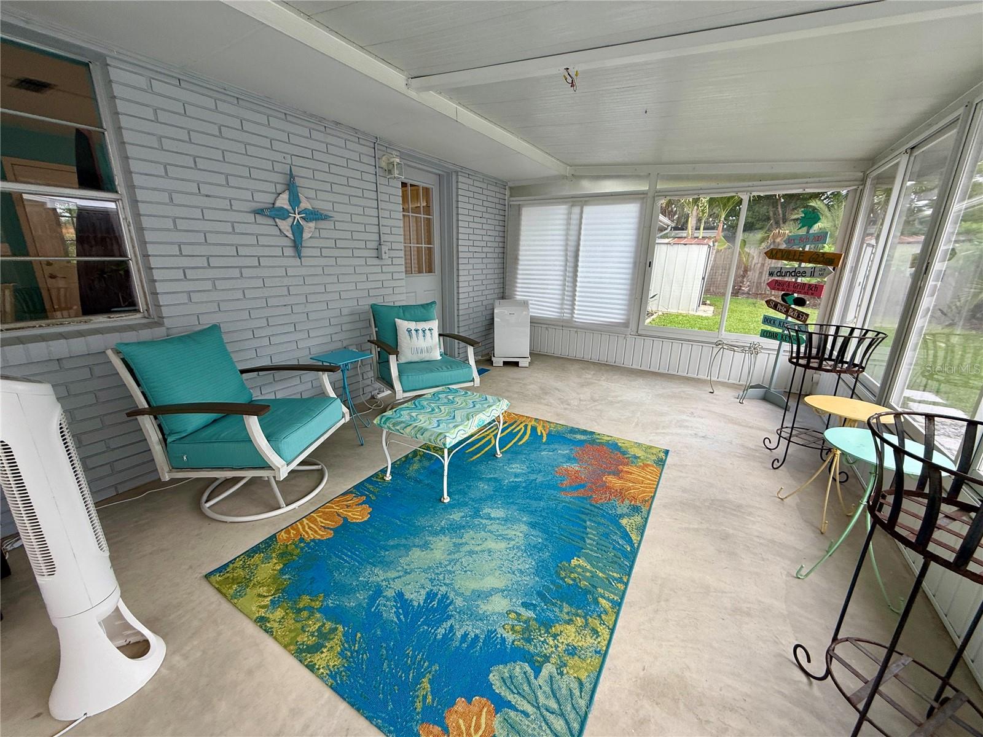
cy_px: 368
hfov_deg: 102.1
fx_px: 398
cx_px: 492
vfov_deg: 85.7
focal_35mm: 14
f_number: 2.2
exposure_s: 1/114
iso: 50
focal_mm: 2.22
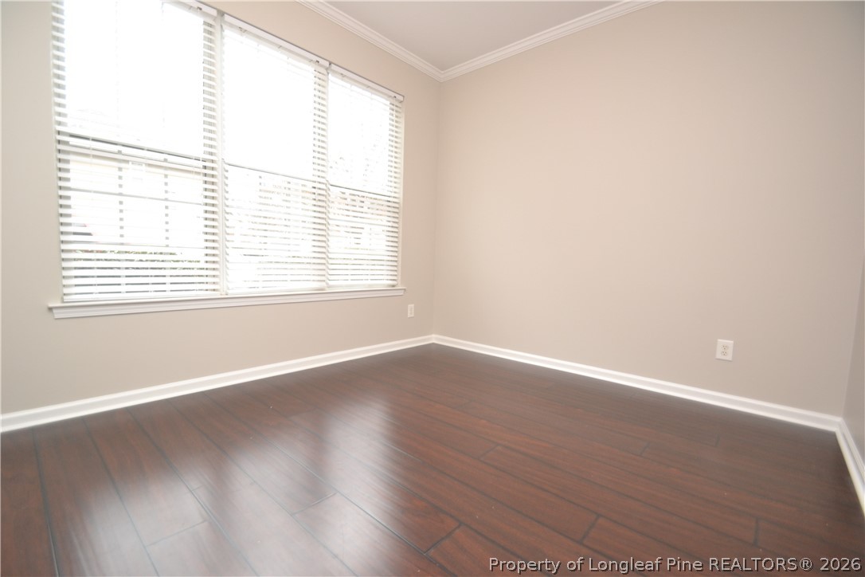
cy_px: 288
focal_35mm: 15
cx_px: 432
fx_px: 360
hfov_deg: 100.4
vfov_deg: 77.3
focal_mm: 10
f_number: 3.5
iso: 500
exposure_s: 1/60
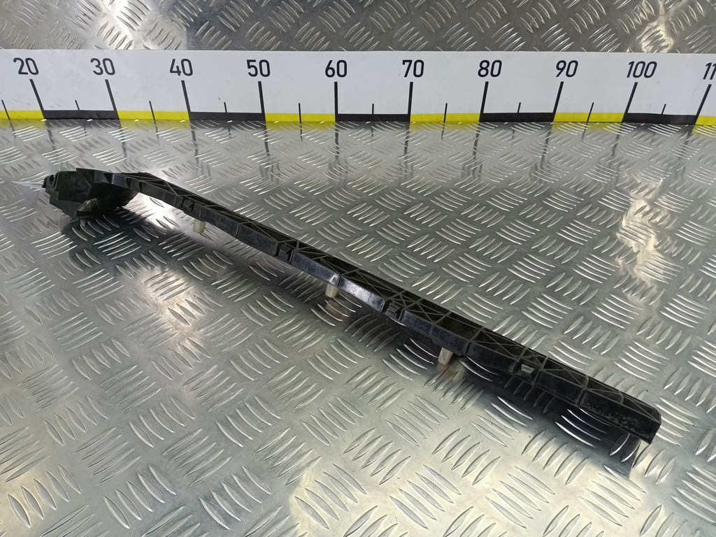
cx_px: 358
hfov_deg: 73.9
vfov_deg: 58.9
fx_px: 476
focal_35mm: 23
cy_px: 268
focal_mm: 4.11
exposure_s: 1/50
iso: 104
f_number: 1.6
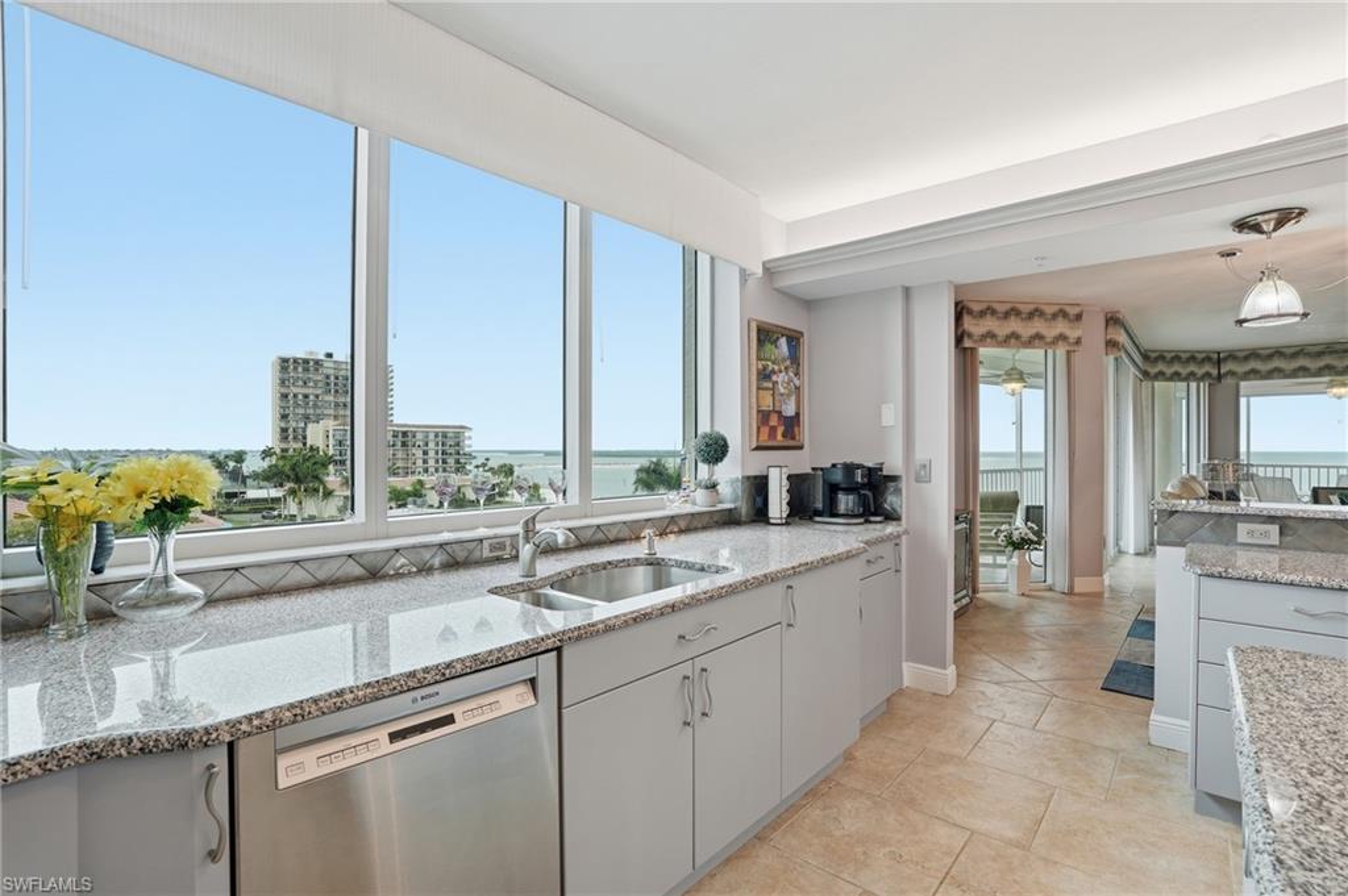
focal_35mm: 16
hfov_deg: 96.8
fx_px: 599
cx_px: 674
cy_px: 448
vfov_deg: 73.7
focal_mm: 16
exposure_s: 1/2000
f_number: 9
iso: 400
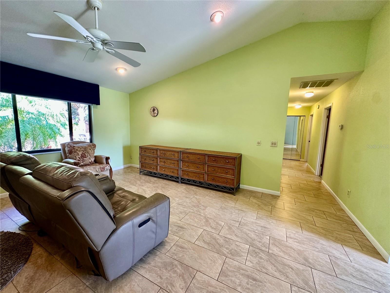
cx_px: 195
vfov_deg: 85.7
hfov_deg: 102.1
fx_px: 158
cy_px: 146
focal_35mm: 14
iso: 250
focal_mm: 2.22
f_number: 2.2
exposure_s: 1/60
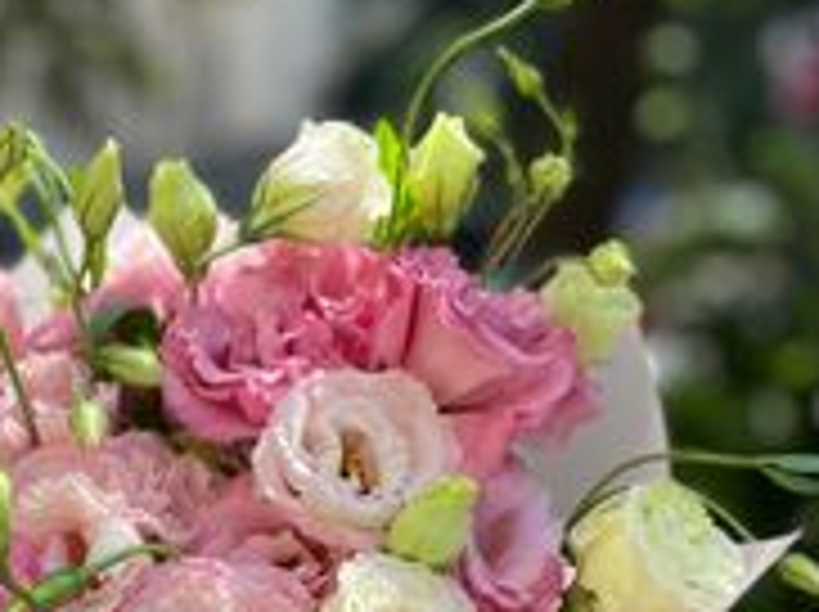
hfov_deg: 31.2
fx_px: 1441
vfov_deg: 23.6
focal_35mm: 61
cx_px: 216
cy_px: 495
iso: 50
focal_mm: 5.1
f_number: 1.6
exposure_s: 1/1558
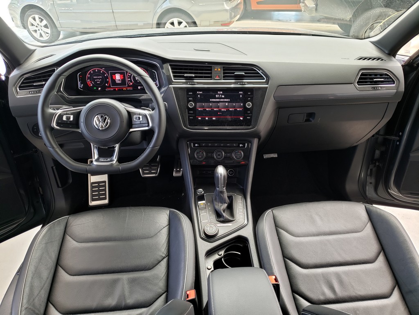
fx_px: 315
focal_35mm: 26
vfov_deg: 53.1
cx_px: 210
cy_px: 158
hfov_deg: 67.3
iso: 50
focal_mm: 4.3
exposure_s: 1/51
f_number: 1.5
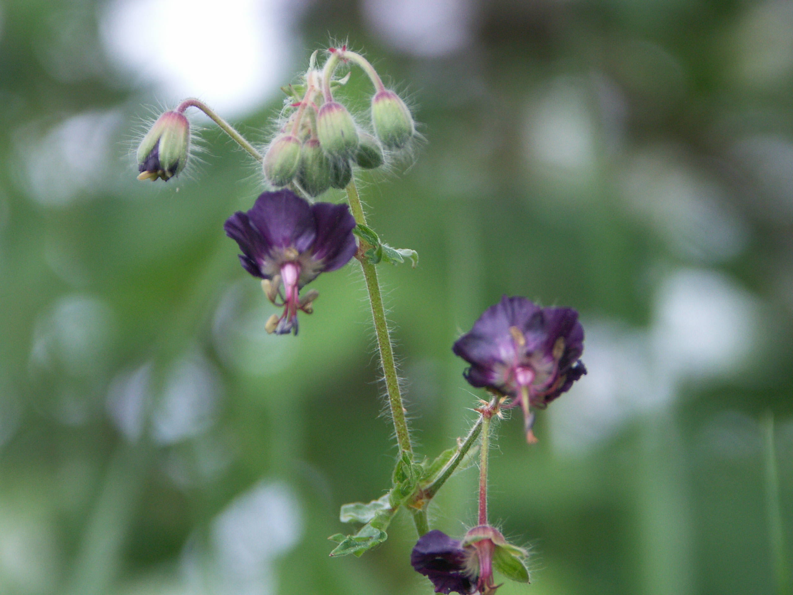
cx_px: 396
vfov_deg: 7.4
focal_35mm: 200
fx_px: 4582
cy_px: 298
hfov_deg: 9.9
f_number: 3.5
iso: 125
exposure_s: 1/200
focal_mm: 50.69
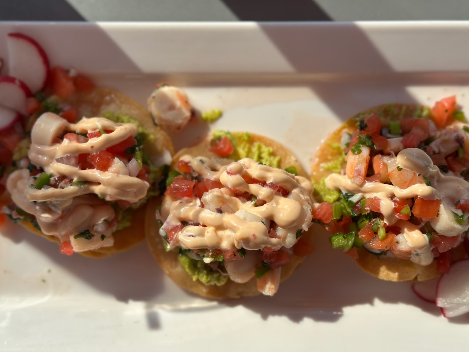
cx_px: 234
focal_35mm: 48
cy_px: 176
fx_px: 650
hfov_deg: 39.7
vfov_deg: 30.3
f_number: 1.78
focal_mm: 6.86
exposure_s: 1/6211
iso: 80
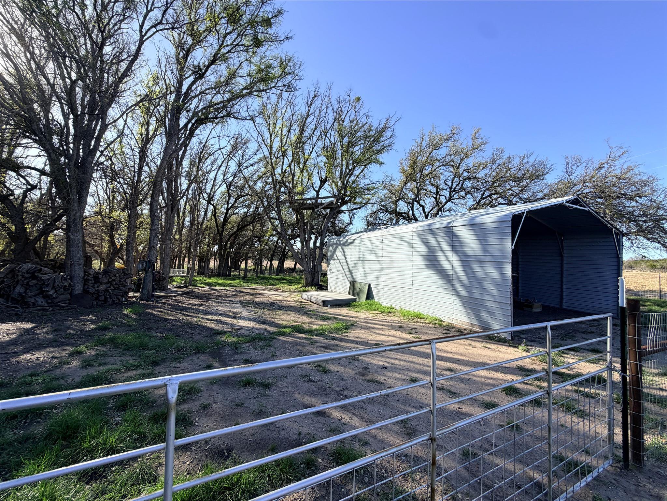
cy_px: 250
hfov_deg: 102.1
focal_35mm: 14
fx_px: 270
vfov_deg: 85.7
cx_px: 334
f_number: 2.2
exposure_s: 1/651
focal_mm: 2.22
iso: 40
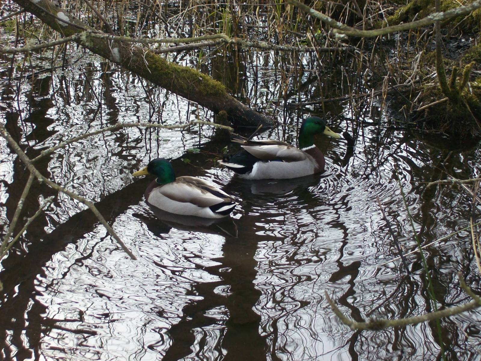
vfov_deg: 17.0
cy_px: 180
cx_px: 240
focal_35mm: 87
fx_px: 1209
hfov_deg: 22.5
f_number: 4.3
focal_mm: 14.3
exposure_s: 1/137
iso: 80
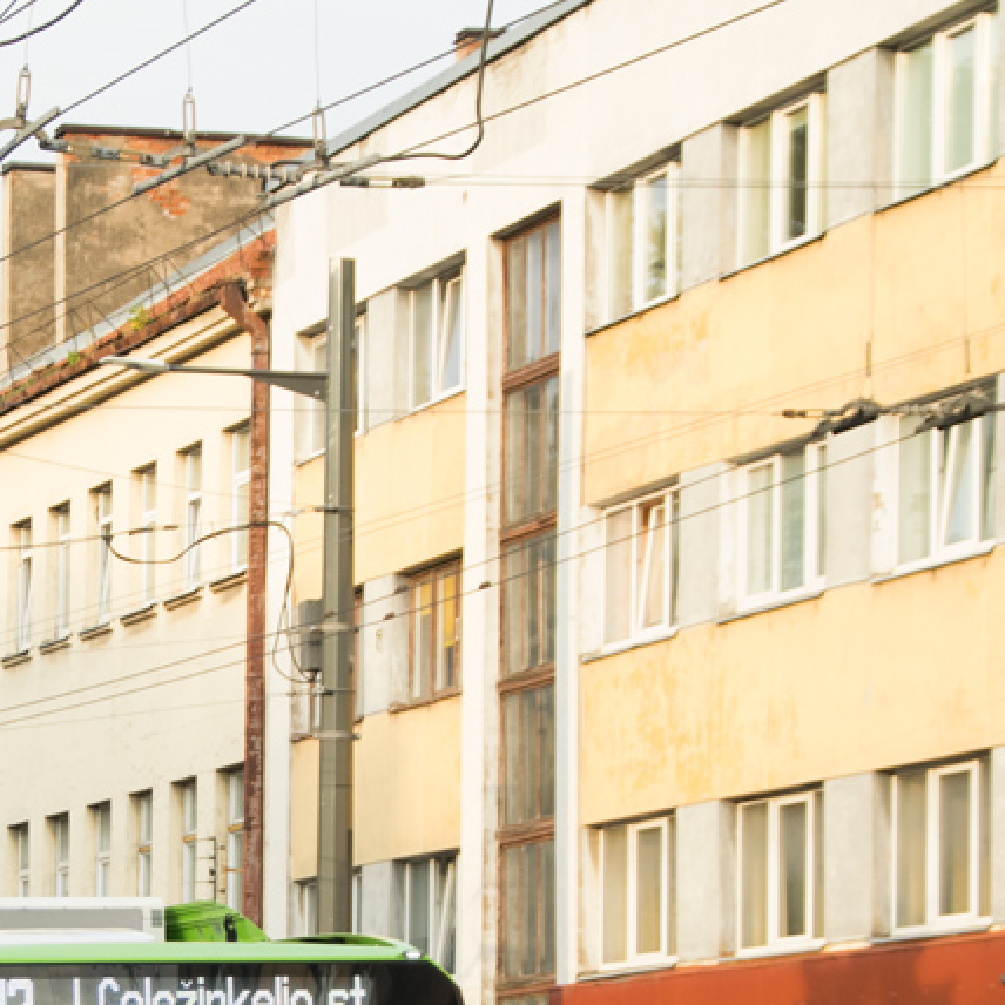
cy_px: 897
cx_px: 103
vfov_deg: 11.6
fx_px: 4927
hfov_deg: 11.6
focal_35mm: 150
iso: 400
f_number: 5.6
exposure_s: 1/500
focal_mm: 42
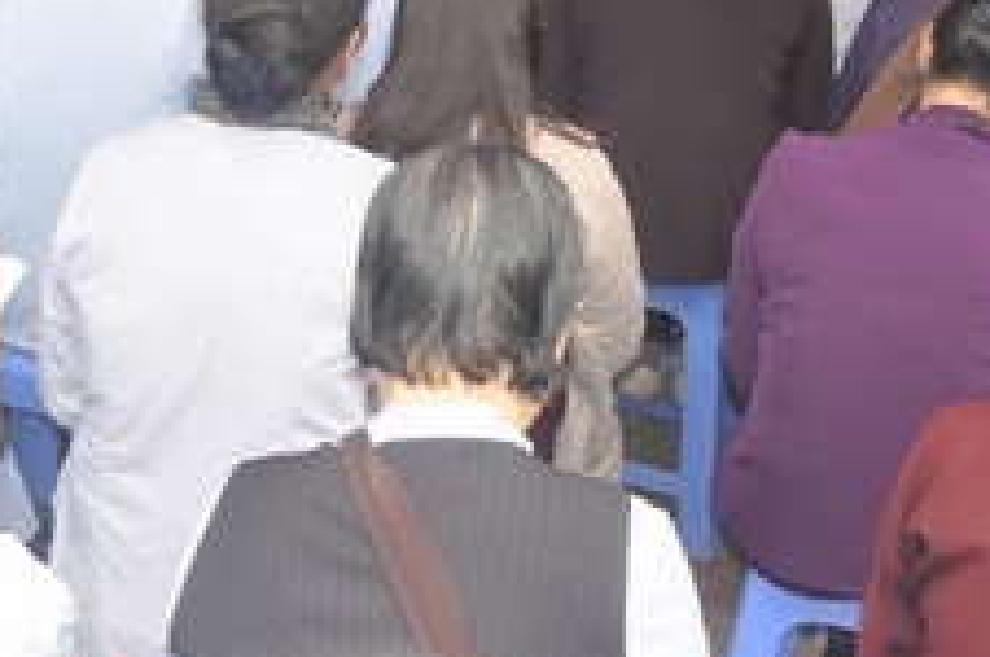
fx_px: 2609
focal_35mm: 95
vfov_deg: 14.2
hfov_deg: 21.0
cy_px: 92
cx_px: 79
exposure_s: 1/60
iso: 1000
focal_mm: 22
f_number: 13
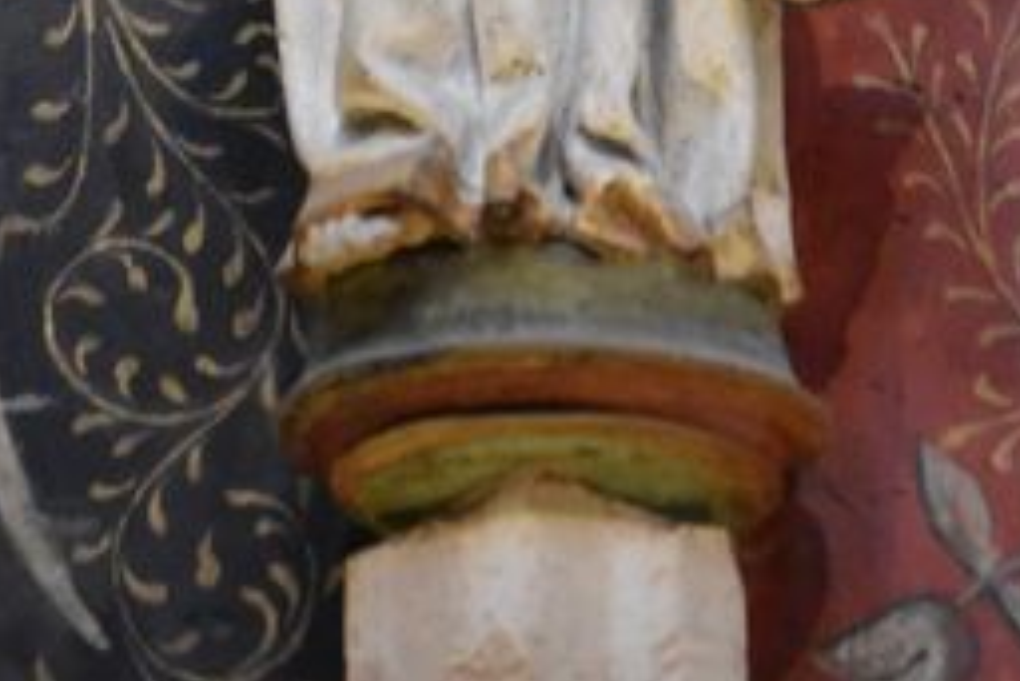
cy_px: -633
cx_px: 572
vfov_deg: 3.5
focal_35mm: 389
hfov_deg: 5.3
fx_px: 11038
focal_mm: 95
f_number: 4.5
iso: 5600
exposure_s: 1/125
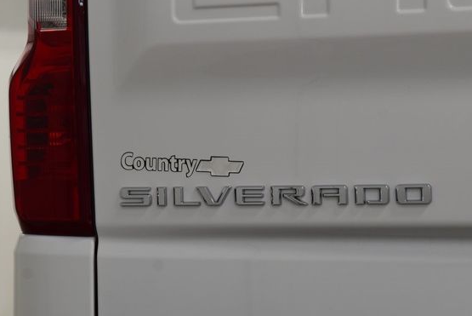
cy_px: 178
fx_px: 1588
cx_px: 261
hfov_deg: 16.9
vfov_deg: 11.3
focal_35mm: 121
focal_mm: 70
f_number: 7.1
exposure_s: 1/30
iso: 560
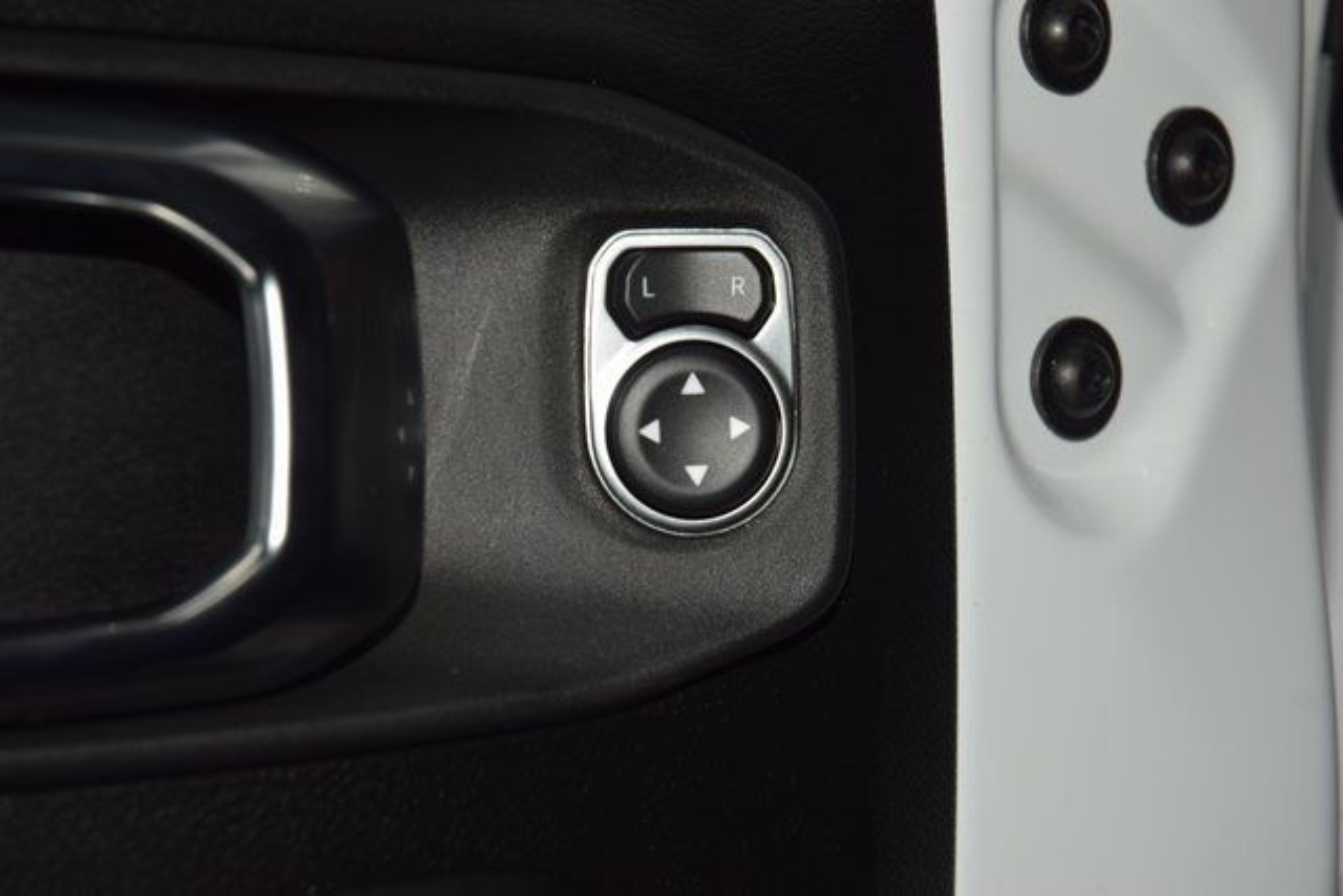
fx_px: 3918
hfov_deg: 19.5
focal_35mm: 105
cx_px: 672
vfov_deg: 13.0
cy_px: 448
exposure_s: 1/125
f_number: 8
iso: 100
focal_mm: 70
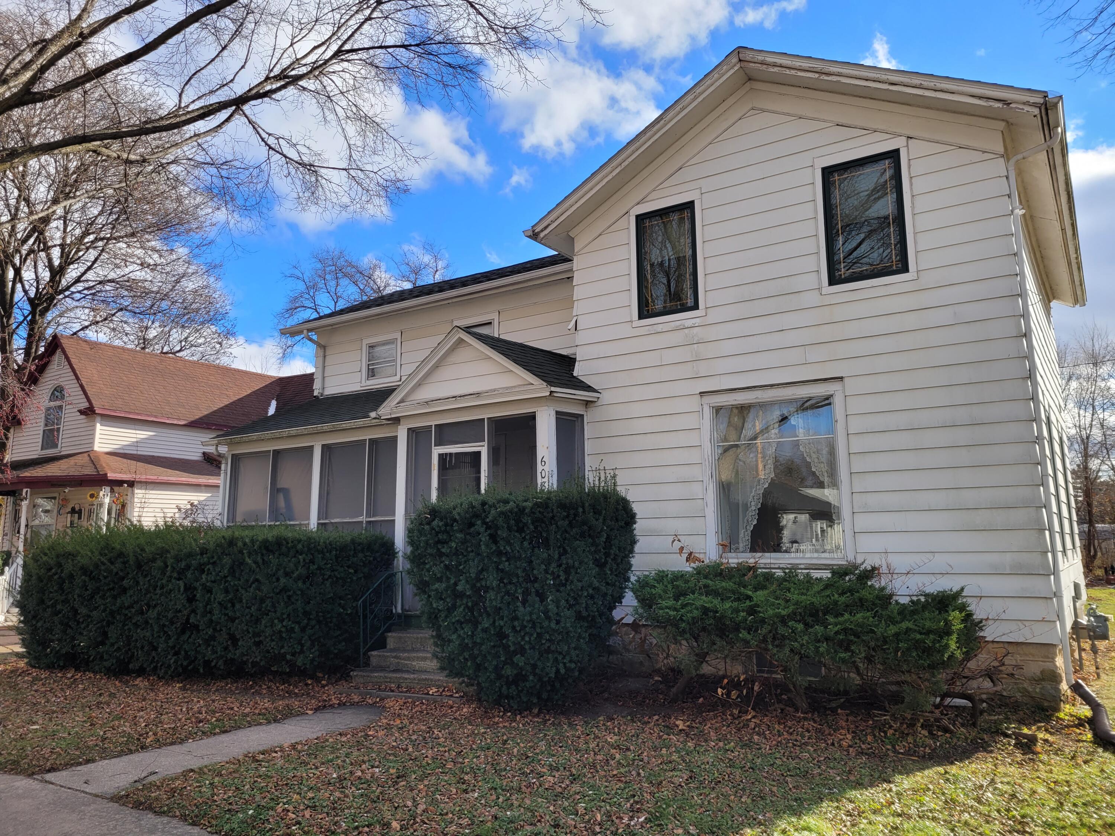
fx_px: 837
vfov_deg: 53.1
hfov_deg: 67.3
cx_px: 558
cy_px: 418
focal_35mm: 26
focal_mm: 5.4
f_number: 1.8
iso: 40
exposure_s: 1/1328
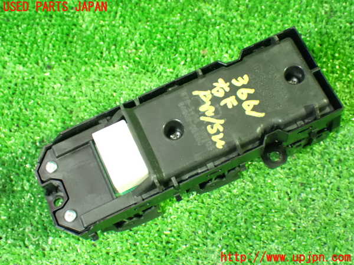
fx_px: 552
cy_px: 132
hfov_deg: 35.5
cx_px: 177
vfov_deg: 27.0
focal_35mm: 54
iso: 1600
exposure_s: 1/20
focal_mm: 9.65
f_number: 3.3
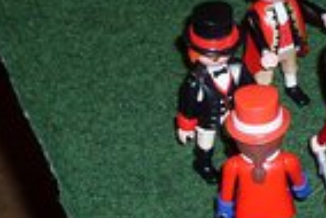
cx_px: 411
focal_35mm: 237
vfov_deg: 5.8
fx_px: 2148
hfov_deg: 8.6
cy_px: -76
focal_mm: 13.5
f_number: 4
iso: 100
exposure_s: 1/60
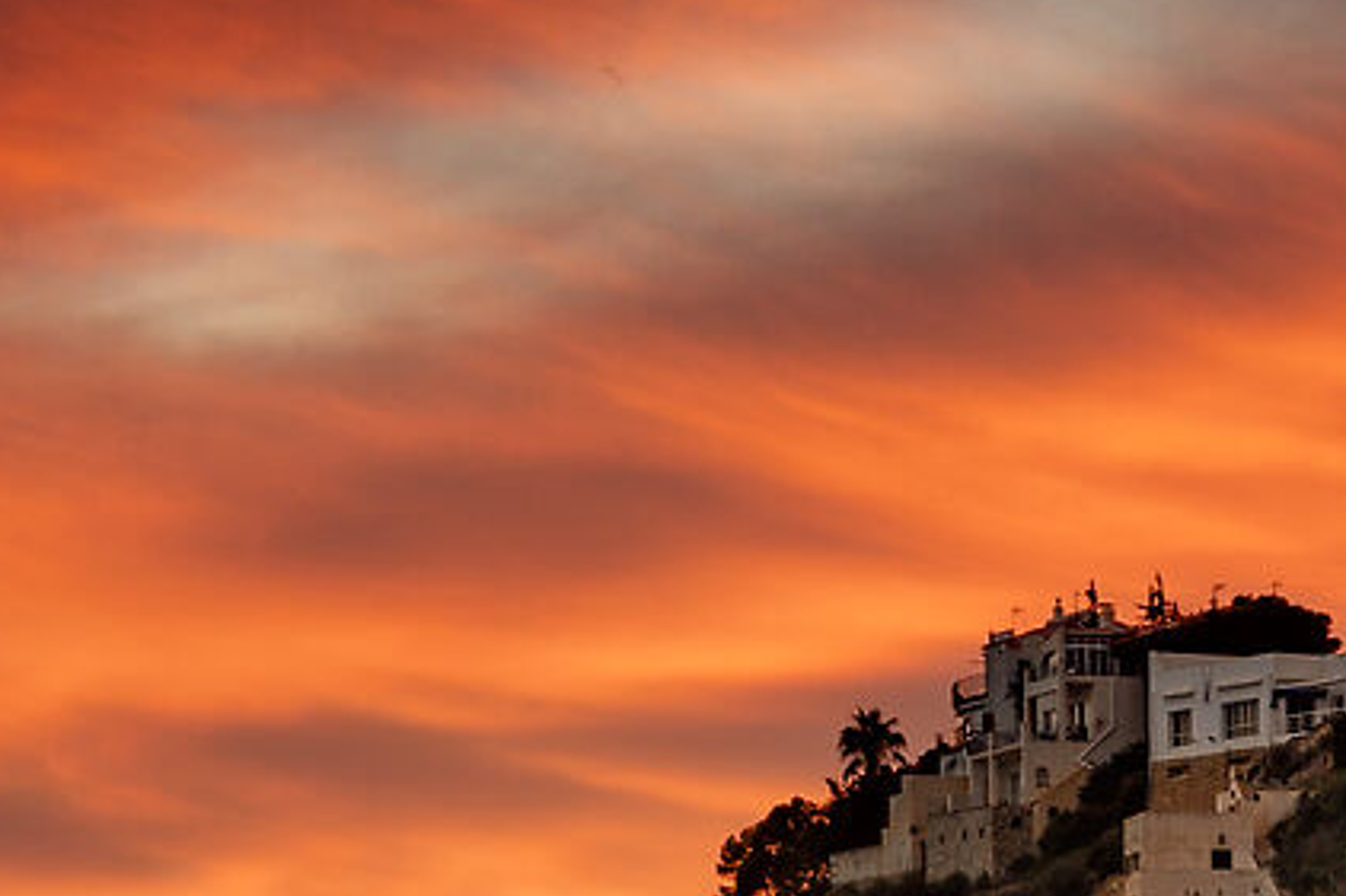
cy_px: 1177
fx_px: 6166
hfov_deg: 12.3
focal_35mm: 165
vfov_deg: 8.2
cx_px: 1311
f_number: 11
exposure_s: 1/6
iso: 100
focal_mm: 29
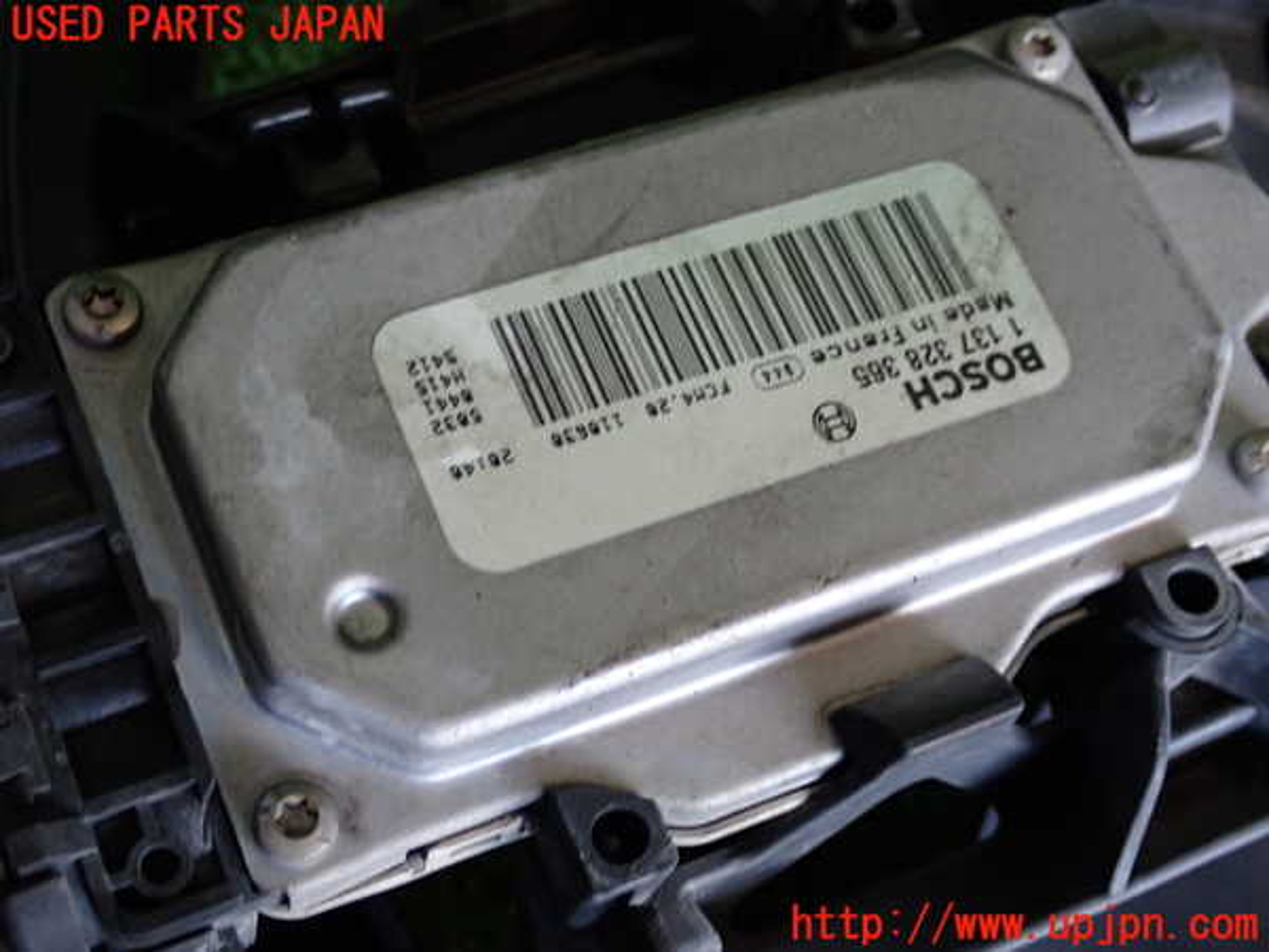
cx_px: 634
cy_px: 476
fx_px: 1980
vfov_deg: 27.0
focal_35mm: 54
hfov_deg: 35.5
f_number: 3.3
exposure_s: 1/50
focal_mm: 9.65
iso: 320
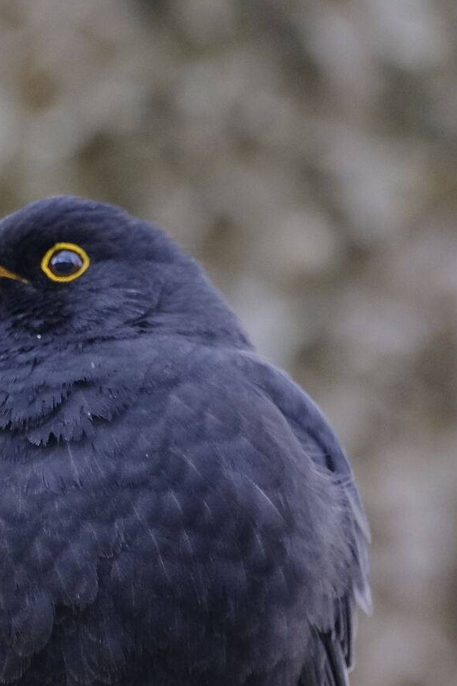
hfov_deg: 1.1
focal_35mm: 1232
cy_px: 534
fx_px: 23476
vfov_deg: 1.7
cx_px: 96
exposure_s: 1/150
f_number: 5.6
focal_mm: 300
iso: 1600
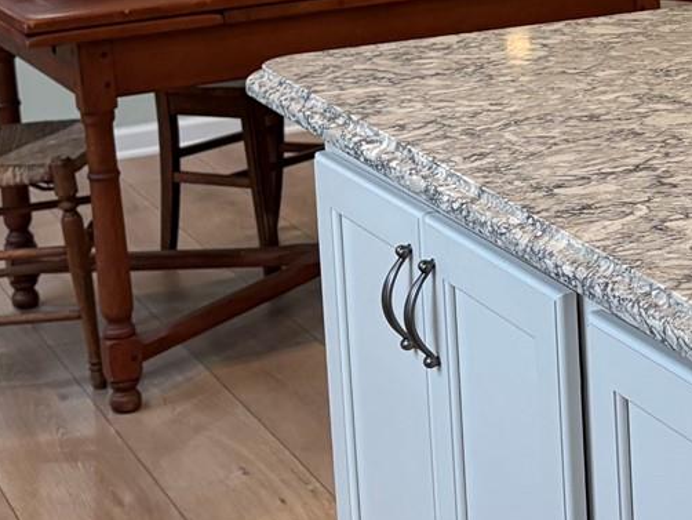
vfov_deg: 13.7
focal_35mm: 106
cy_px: -25
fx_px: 2120
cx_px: 786
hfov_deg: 17.8
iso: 125
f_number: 1.6
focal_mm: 5.96
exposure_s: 1/197
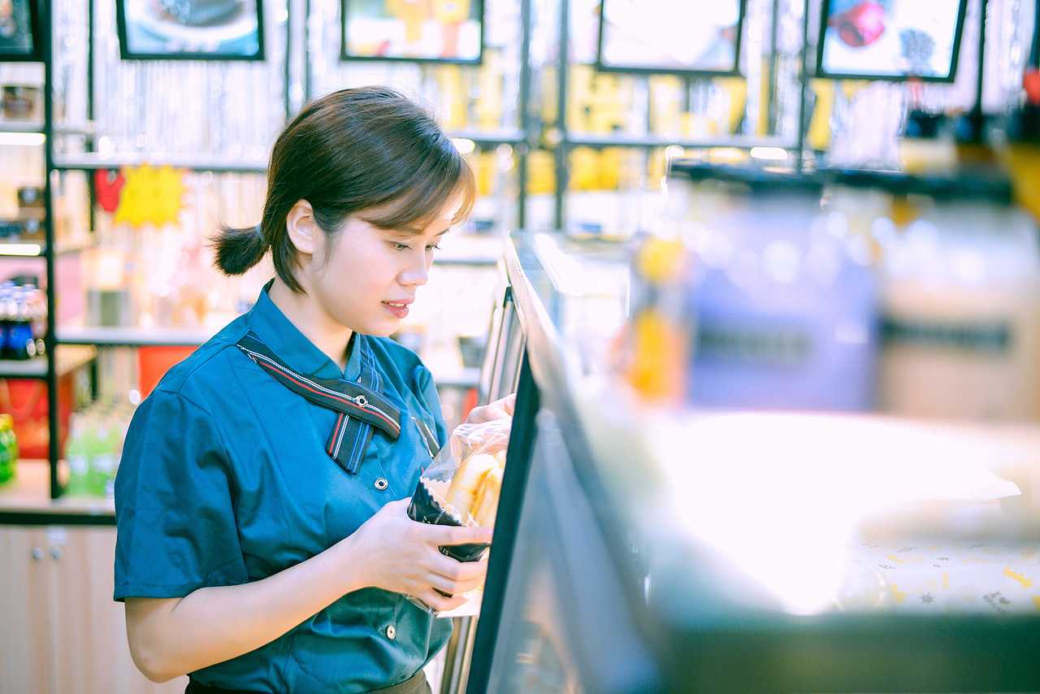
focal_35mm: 50
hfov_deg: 39.6
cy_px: 347
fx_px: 1445
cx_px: 520
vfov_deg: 27.0
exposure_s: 1/125
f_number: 1.8
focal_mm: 50
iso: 800
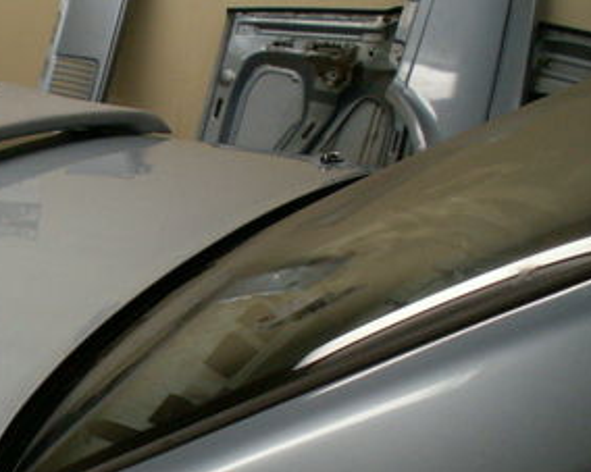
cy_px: 397
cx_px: -65
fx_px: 1346
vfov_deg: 19.6
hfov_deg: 23.2
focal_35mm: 77
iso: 125
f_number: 2.8
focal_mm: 5.86
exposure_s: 1/40
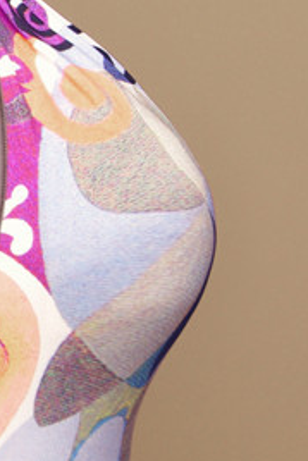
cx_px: -243
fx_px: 3228
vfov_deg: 8.2
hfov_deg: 5.4
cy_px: 103
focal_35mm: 252
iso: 100
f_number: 11
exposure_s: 1/125
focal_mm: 45
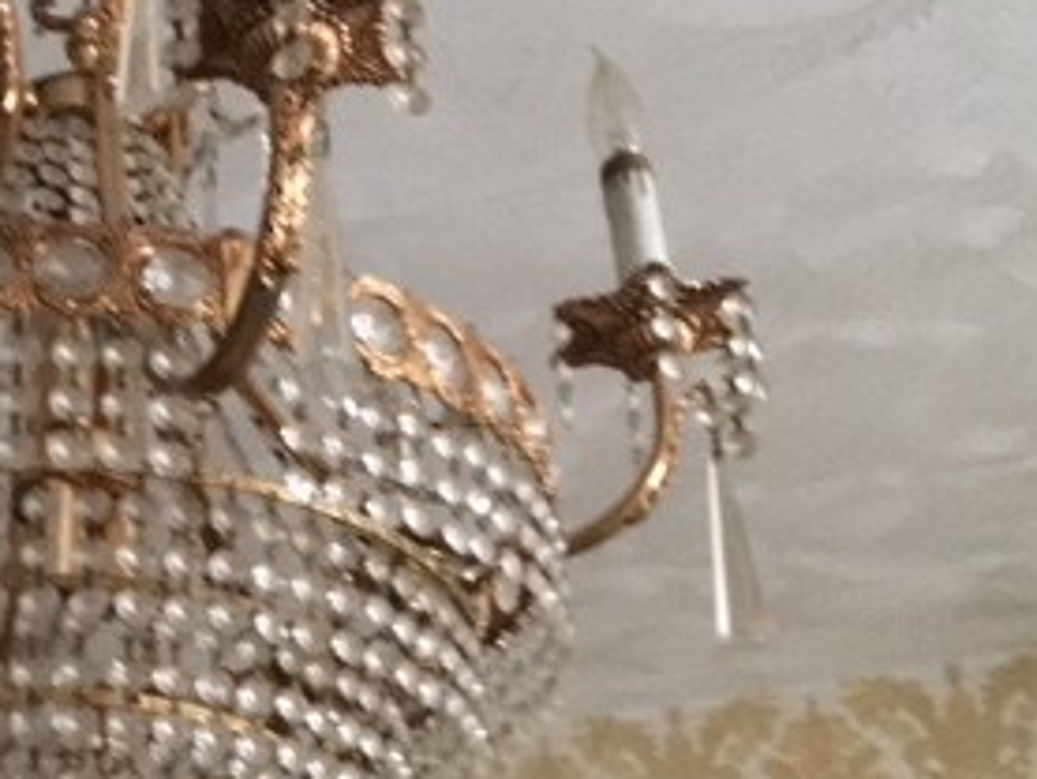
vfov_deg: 21.9
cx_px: 232
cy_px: 491
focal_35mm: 67
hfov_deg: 28.4
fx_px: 2008
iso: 500
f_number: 2.2
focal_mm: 4.15
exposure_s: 1/15
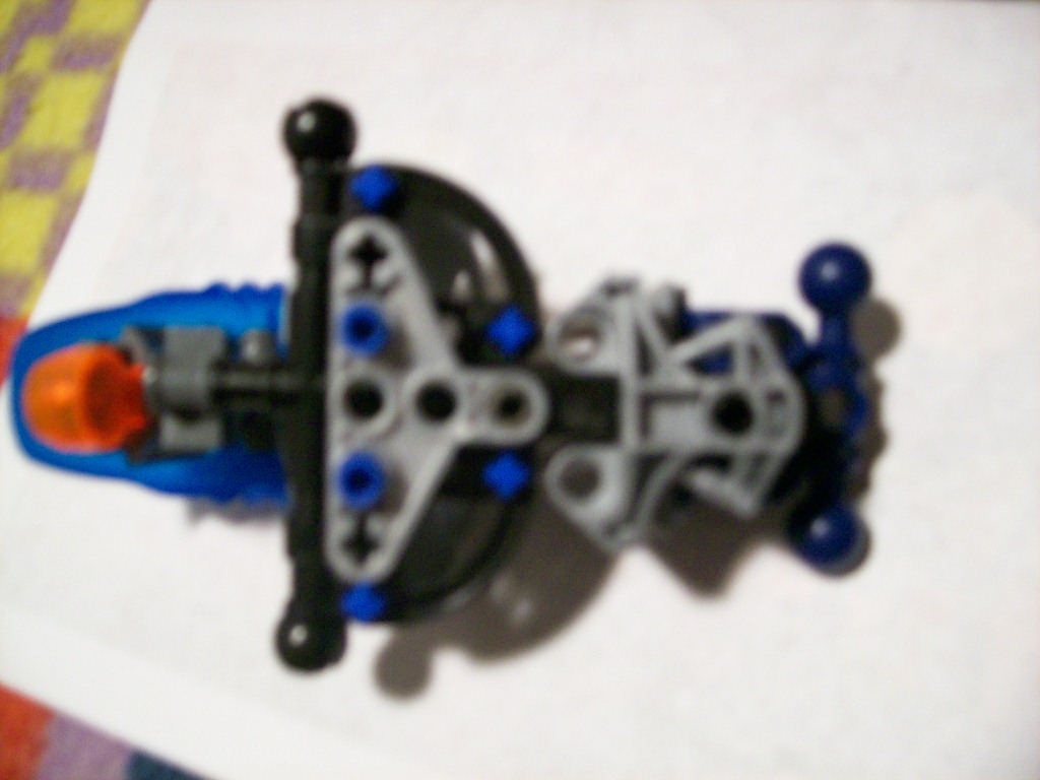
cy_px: 390
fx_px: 1082
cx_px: 520
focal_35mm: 36
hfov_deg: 51.4
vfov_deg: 39.7
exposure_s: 1/9.26
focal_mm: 6
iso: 160
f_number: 2.7
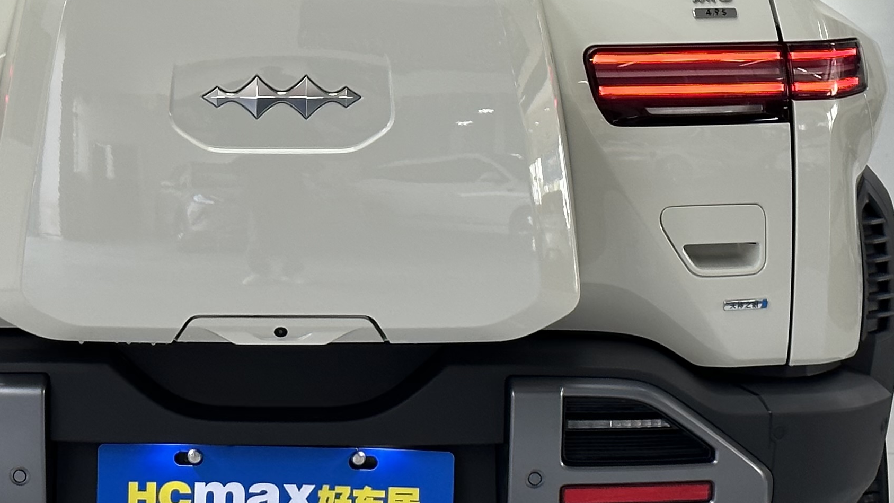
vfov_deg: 9.7
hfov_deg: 17.1
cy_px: 149
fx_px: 2963
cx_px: 287
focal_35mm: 125
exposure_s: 1/115
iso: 80
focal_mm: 6.86
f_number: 1.78
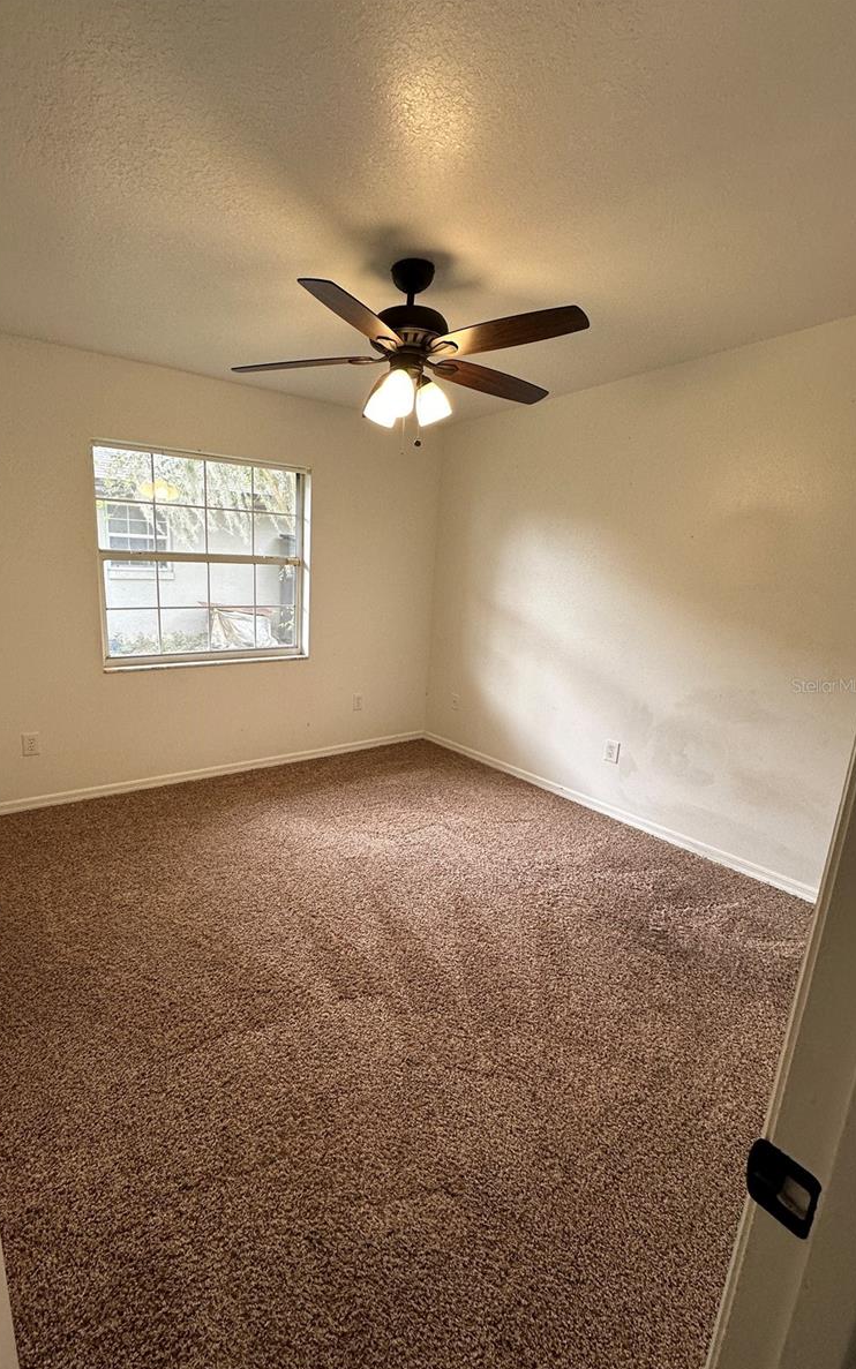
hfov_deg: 74.2
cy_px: 685
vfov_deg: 101.5
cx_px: 354
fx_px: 560
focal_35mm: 15
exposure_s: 1/120
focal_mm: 2.22
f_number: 2.2
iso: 125
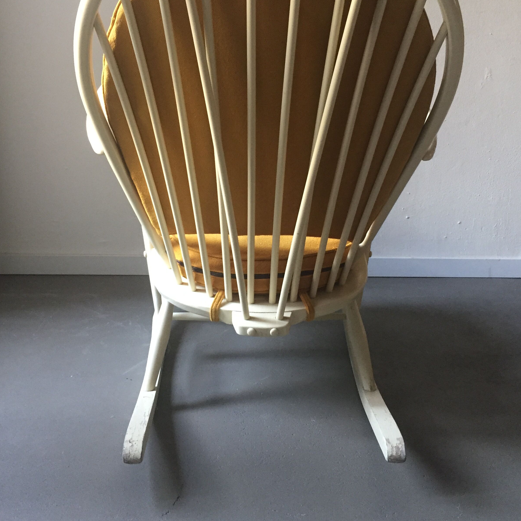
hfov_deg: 47.2
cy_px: 196
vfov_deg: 46.8
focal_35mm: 35
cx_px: 265
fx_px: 596
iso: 250
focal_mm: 4.15
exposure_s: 1/33
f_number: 2.2
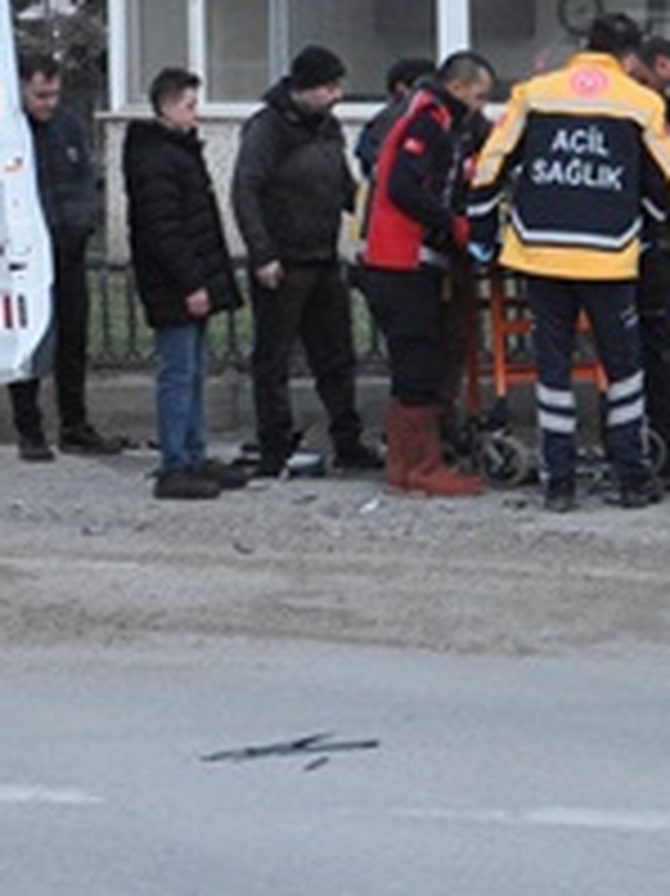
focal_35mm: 152
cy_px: 164
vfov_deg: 12.9
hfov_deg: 9.7
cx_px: 692
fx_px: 3927
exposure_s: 1/160
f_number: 6.3
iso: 1600
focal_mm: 30
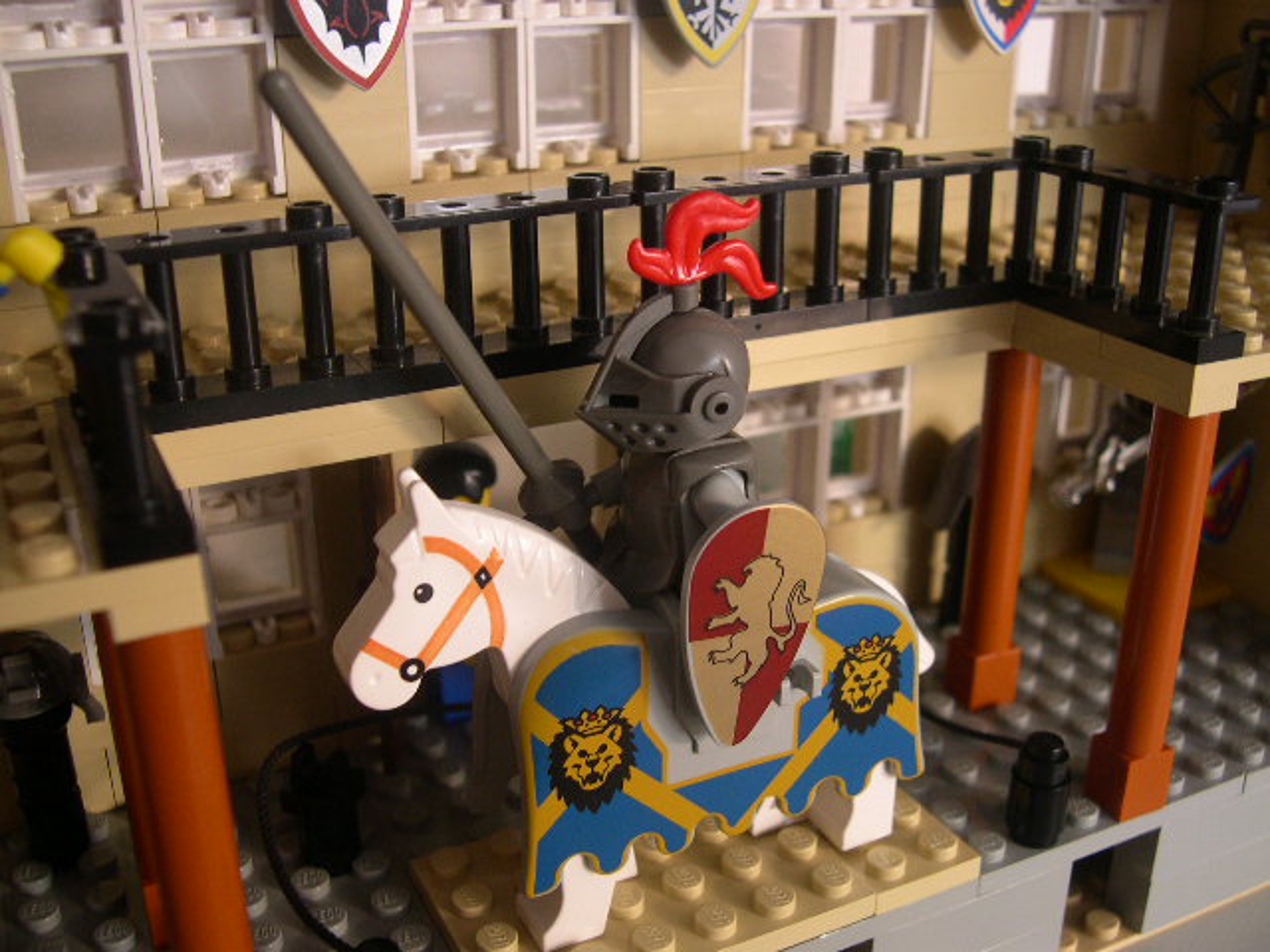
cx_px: 635
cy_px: 476
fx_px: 1394
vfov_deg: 37.7
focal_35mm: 38
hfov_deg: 49.0
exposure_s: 1/4.7
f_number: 2.8
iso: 146
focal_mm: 8
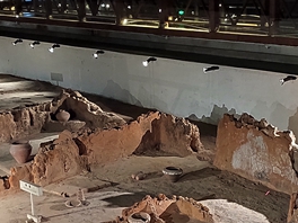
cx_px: 182
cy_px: 195
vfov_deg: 17.1
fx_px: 732
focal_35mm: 85
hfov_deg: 23.0
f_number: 1.75
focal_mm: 4.77
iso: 1220
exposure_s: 1/33
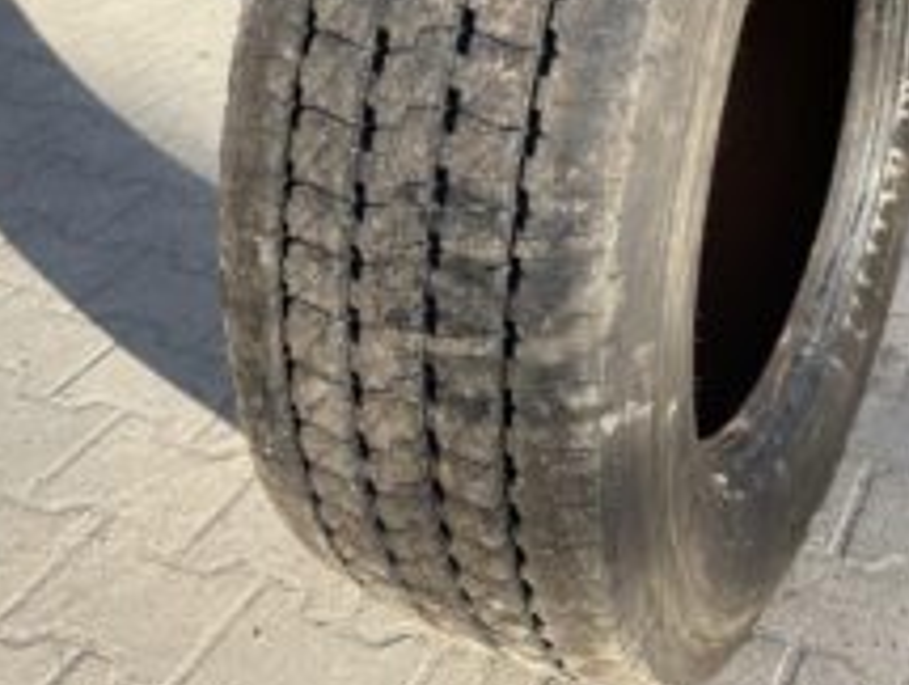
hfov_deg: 36.6
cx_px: 550
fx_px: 1368
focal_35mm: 52
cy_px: 112
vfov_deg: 27.4
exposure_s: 1/759
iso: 32
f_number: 1.6
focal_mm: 4.2
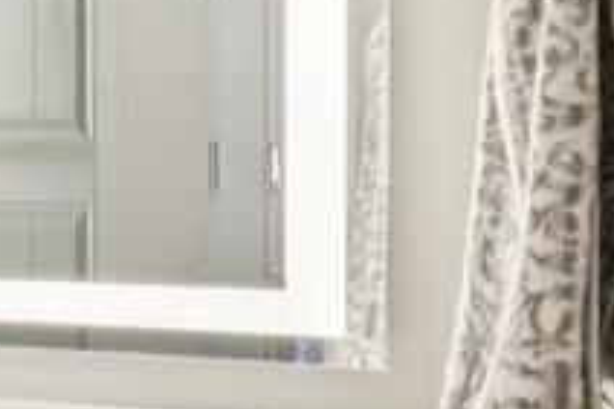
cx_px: -1182
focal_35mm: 95
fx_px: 1619
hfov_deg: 11.8
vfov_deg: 14.4
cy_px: 165
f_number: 8
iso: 100
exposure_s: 1/15
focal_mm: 14
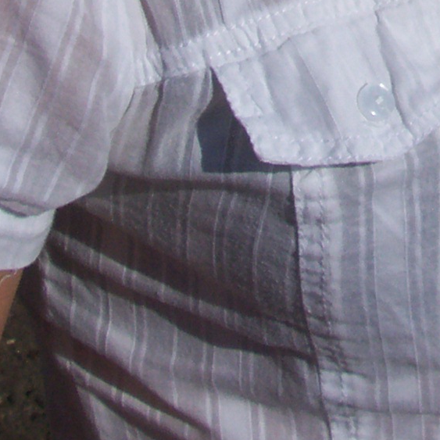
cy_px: -345
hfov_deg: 13.7
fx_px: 1769
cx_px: 560
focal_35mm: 123
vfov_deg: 12.9
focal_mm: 5.6
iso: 80
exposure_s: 1/1355
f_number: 5.1
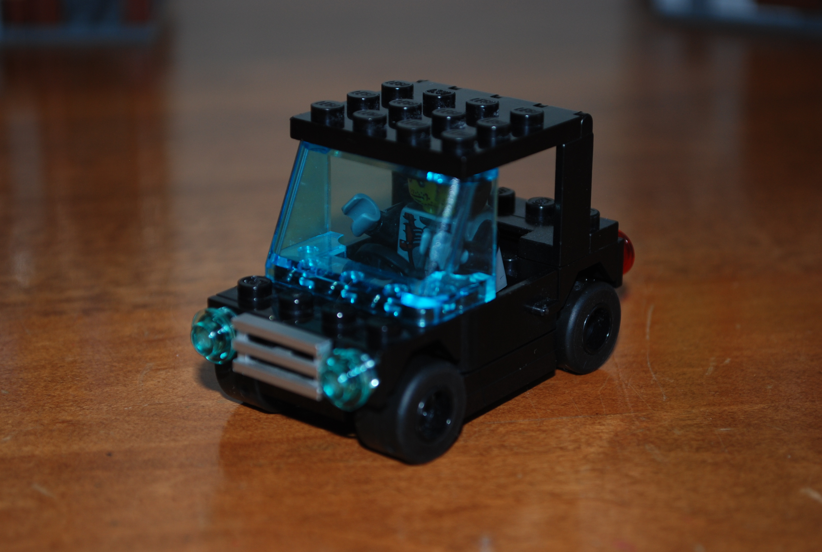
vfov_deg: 16.6
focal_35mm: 82
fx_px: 1888
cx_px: 411
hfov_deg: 24.6
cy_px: 276
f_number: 5.6
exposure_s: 1/60
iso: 200
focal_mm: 55
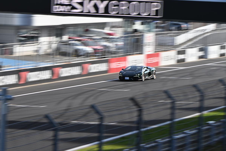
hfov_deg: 9.8
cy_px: 76
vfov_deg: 6.5
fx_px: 1318
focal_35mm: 210
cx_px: 113
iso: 100
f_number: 22
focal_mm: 140
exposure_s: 1/30
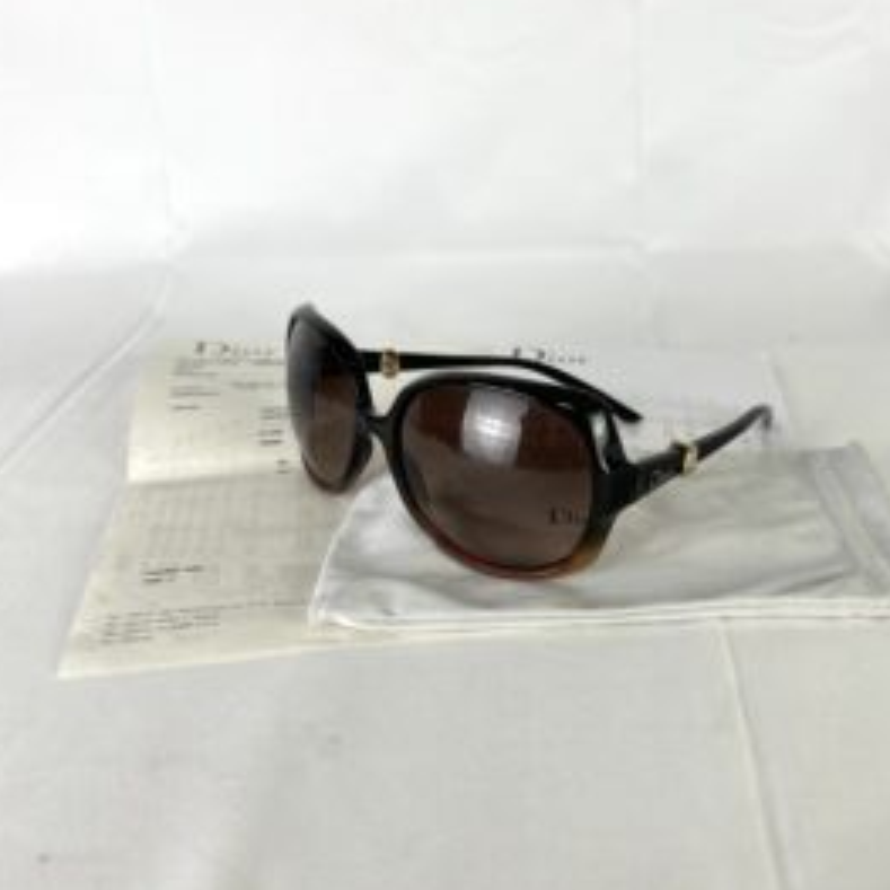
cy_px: 474
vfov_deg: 47.2
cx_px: 484
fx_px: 1018
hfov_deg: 47.2
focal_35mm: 35
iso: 32
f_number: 1.5
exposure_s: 1/136
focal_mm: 5.7
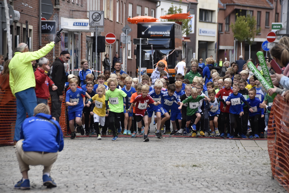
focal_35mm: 195
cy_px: 96
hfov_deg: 10.5
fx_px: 1566
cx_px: 144
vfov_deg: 7.0
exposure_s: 1/1000
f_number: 6
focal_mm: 130
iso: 800
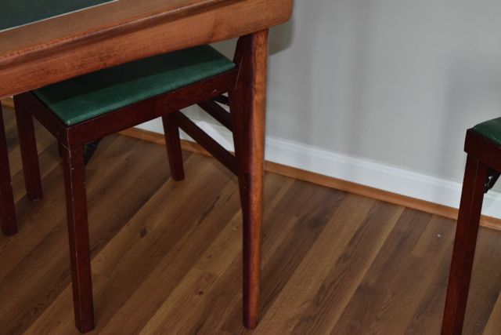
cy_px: 168
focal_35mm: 82
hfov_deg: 24.6
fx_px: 1148
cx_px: 250
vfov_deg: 16.6
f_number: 5.6
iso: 800
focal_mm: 55
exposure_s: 1/125
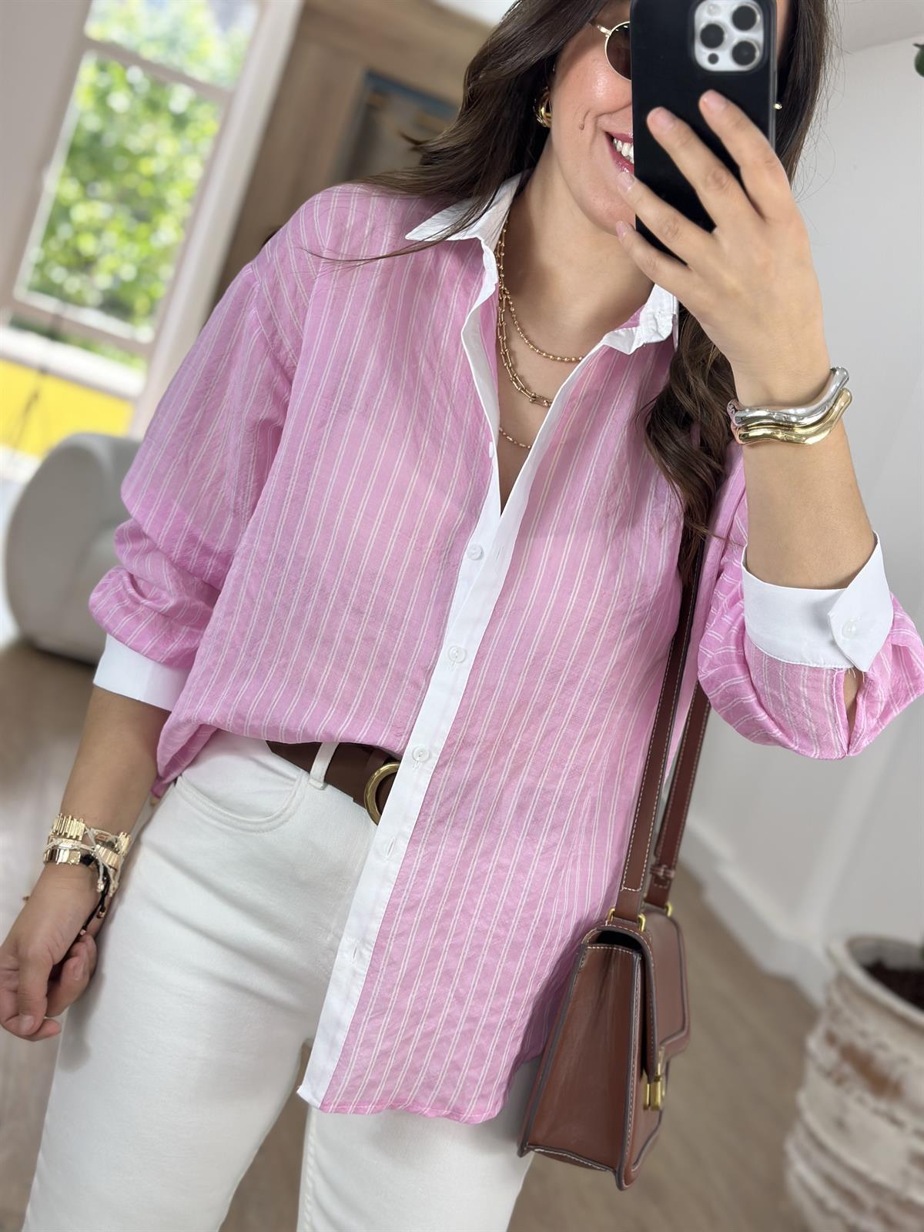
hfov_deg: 30.3
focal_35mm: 48
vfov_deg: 39.7
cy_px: 616
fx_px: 1708
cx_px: 462
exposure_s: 1/366
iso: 80
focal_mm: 6.86
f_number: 1.78
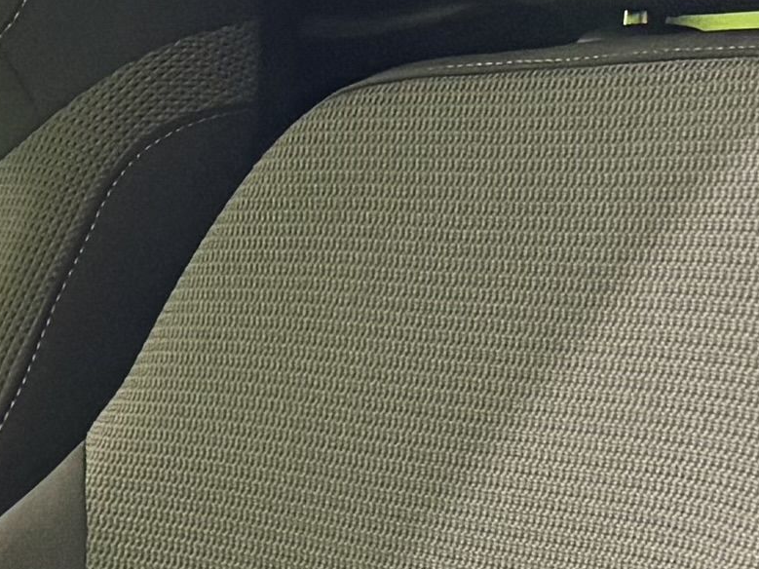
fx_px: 3858
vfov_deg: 8.3
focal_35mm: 176
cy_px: 854
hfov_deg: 9.6
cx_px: -1246
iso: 250
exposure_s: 1/50
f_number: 1.78
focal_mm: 6.76
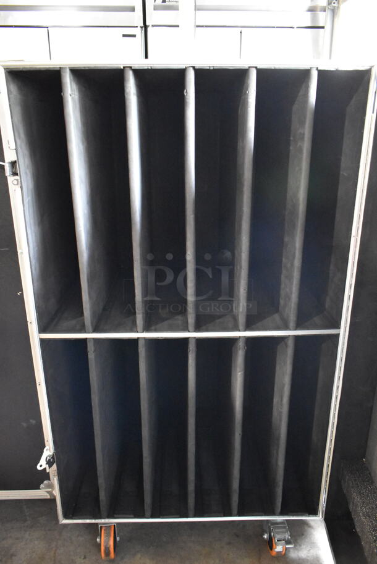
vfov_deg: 67.3
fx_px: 423
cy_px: 282
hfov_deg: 48.0
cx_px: 188
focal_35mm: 27
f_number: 3.5
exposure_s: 1/30
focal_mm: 18
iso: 8000
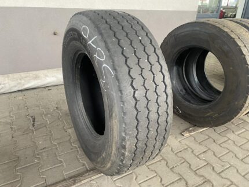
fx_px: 187
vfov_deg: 53.1
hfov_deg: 67.3
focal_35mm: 26
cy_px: 94
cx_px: 124
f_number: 1.8
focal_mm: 4.25
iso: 100
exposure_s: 1/50
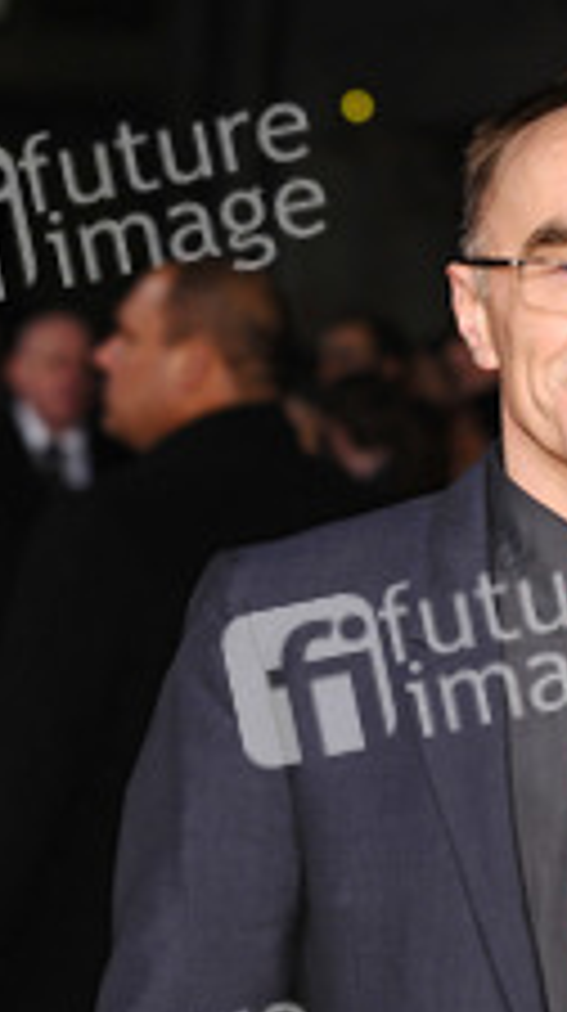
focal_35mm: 224
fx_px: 6007
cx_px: 587
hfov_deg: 5.4
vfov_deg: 9.6
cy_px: 886
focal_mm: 80
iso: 320
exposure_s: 1/200
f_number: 4.5
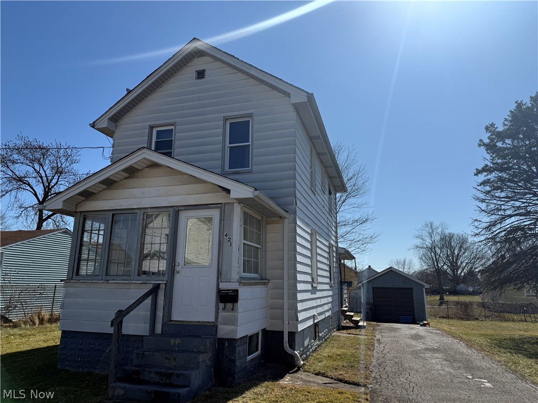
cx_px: 269
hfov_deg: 71.6
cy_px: 202
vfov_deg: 56.8
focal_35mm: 24
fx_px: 373
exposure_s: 1/8130
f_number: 1.78
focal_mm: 6.76
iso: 80
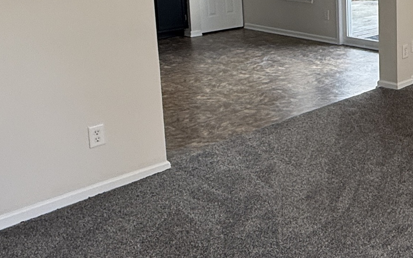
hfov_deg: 30.6
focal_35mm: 52
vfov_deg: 24.0
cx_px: 537
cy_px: 17
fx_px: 585
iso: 125
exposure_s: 1/99
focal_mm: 2.22
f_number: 2.2
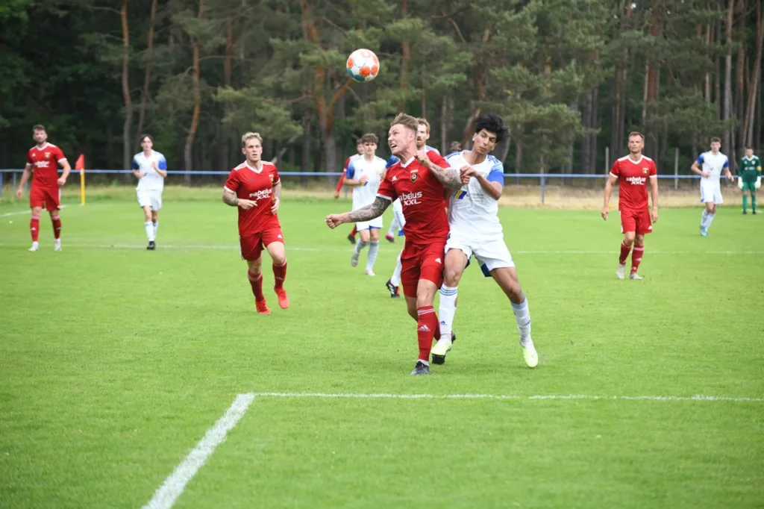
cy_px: 254
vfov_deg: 9.5
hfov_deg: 14.2
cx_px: 382
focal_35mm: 145
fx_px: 3076
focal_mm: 145
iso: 1000
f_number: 4.8
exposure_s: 1/1600
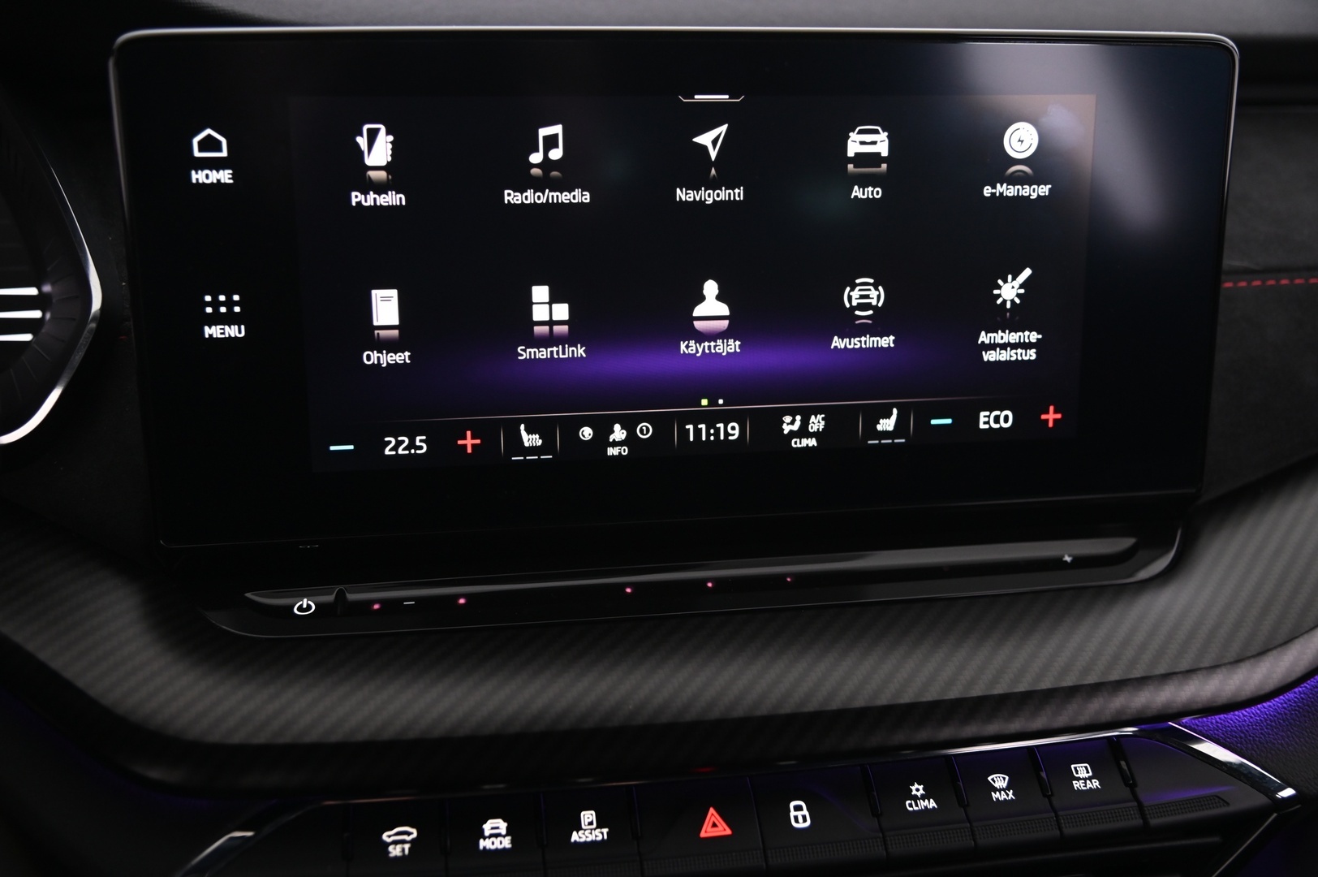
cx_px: 659
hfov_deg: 50.7
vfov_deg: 35.0
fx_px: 1390
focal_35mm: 38
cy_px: 438
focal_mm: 38
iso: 2000
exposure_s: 1/25
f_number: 4
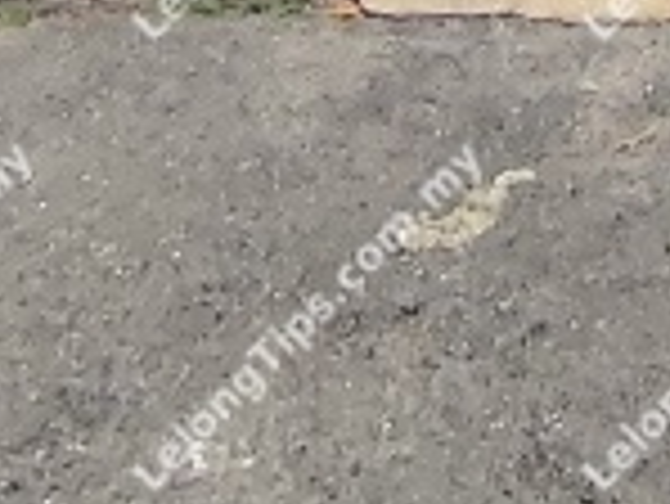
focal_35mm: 117
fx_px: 2266
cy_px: -1222
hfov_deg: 14.8
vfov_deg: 9.0
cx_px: 1180
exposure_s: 1/1464
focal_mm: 1.65
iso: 50
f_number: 2.2
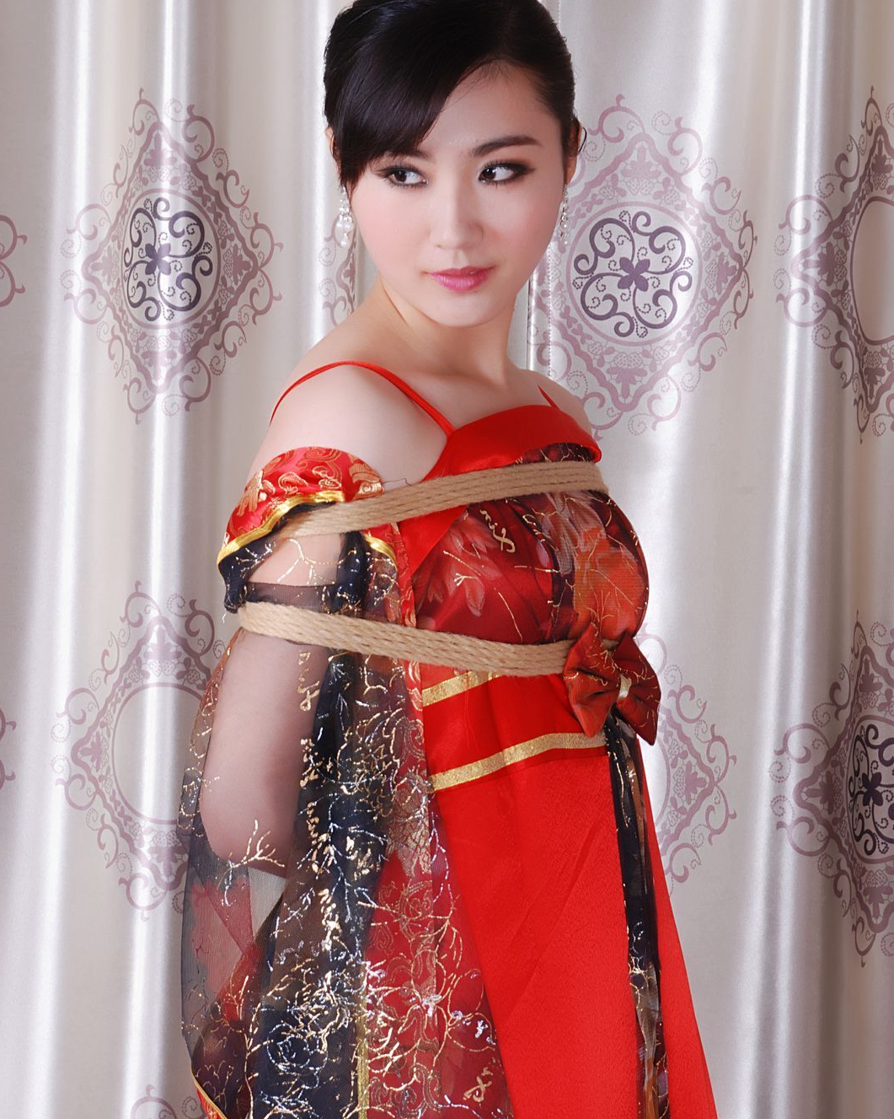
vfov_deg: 16.2
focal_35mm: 119
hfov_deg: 13.0
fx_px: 3937
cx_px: 447
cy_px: 491
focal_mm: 70
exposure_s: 1/8
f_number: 11
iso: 100
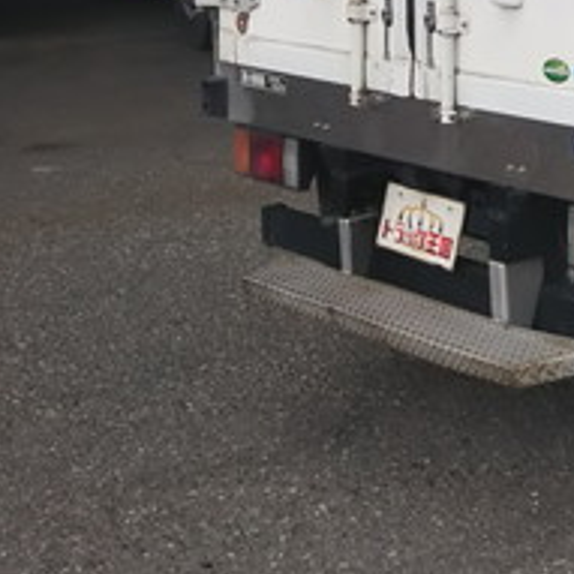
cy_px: -117
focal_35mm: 89
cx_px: 884
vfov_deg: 18.5
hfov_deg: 17.4
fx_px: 1670
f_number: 2.2
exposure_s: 1/494
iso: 20
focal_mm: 4
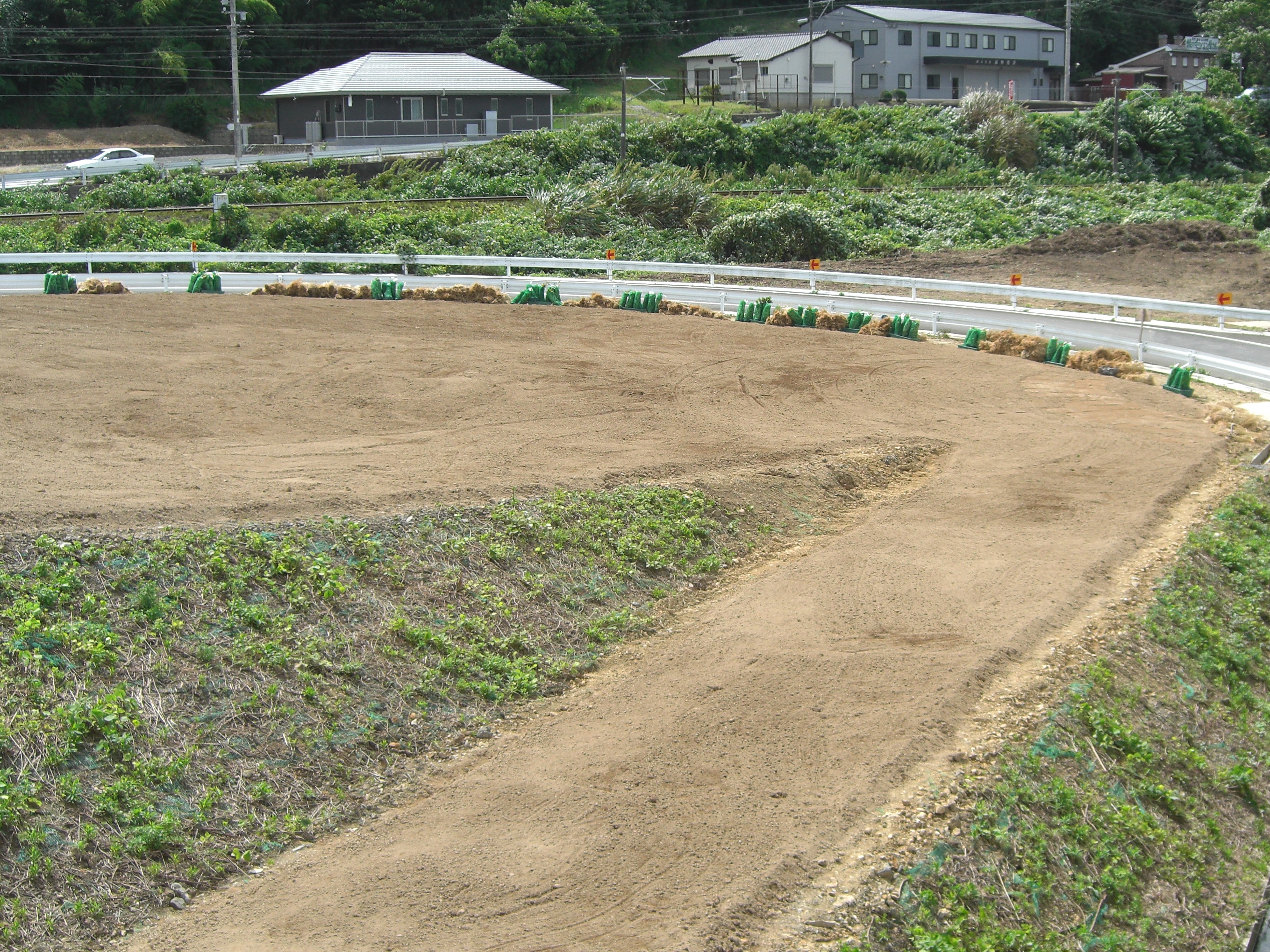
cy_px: 470
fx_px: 1871
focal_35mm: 51
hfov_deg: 37.4
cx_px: 721
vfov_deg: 28.6
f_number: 4
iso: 80
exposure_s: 1/400
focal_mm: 7.9
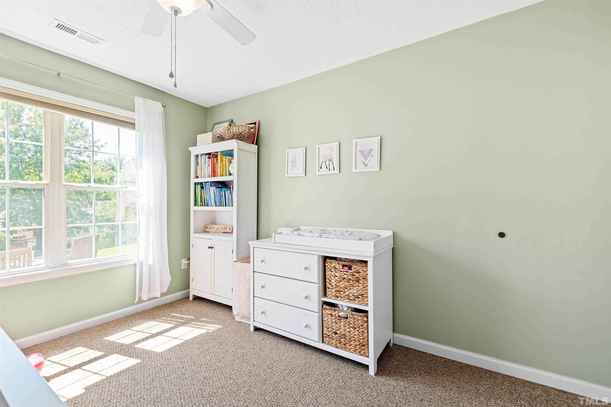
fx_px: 255
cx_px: 306
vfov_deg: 77.3
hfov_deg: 100.4
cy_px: 204
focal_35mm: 15
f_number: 8
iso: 100
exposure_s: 1/10
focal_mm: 10
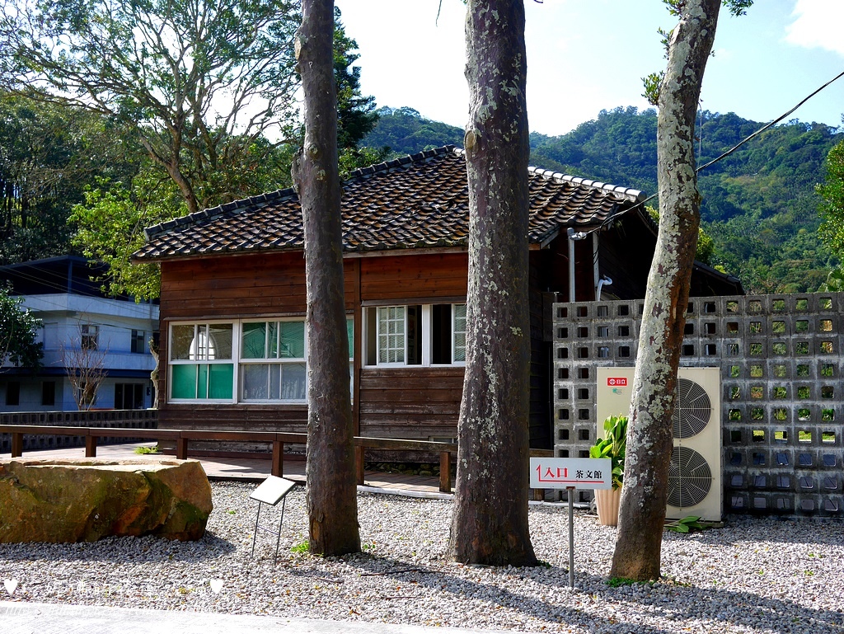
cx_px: 422
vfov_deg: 36.0
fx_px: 976
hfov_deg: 46.8
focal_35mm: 40
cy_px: 317
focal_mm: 20
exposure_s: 1/640
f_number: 4
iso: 200
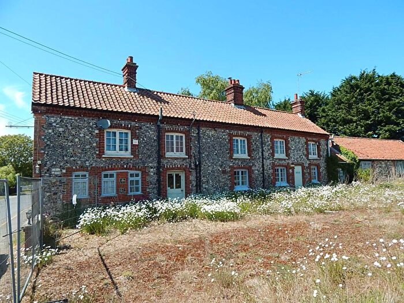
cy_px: 152
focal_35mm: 22
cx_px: 202
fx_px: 257
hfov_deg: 76.4
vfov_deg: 61.1
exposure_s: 1/800
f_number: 3
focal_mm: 4
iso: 125
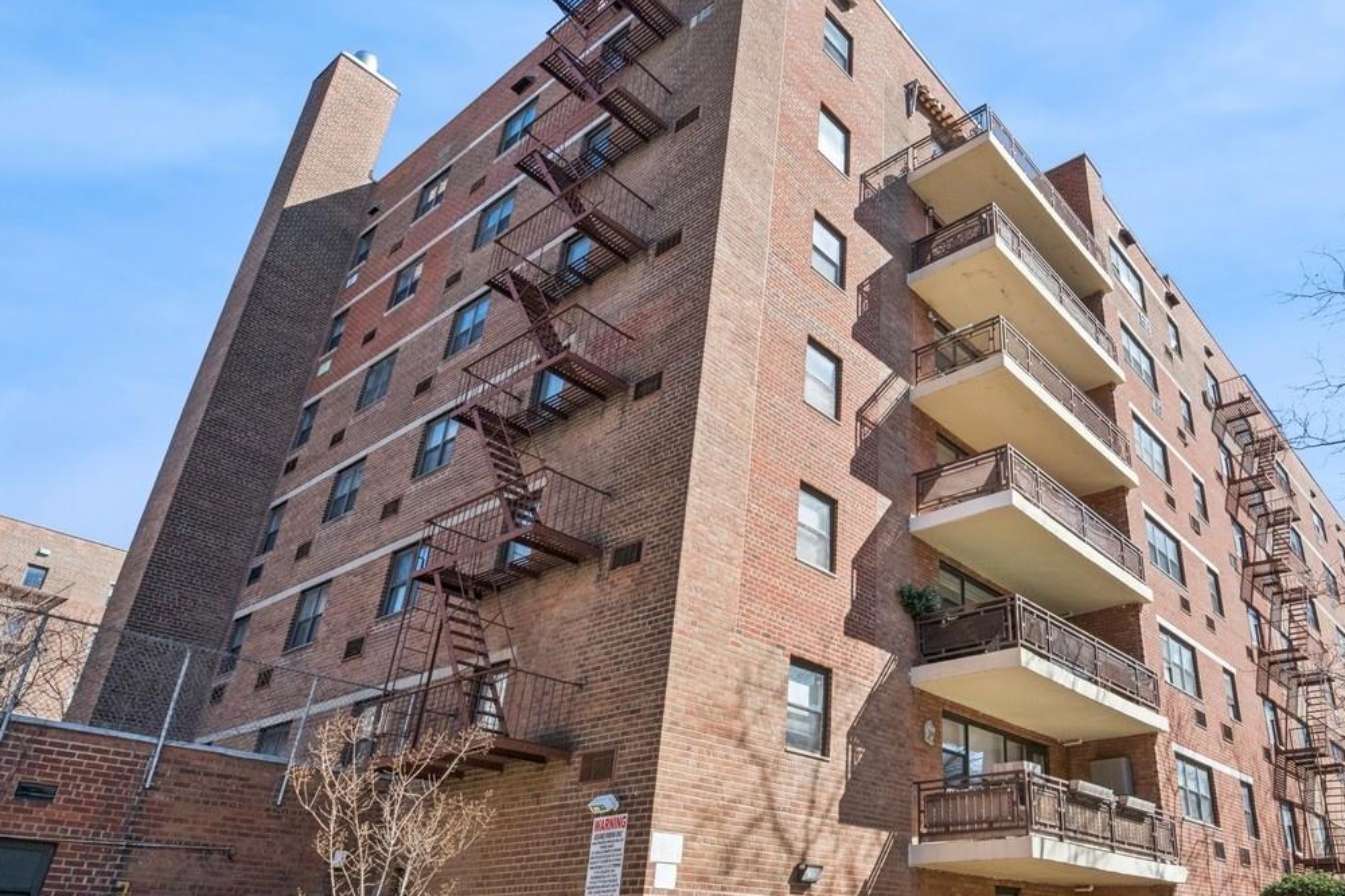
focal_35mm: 24
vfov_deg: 52.9
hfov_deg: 72.1
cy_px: 509
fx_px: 896
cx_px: 866
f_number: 14
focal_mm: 15
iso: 640
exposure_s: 1/320
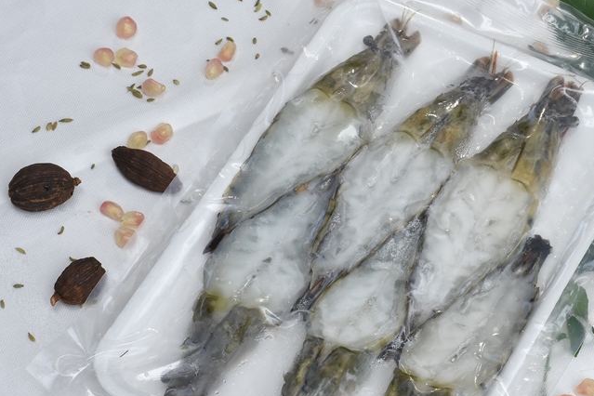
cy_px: 213
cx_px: 432
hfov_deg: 13.6
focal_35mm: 150
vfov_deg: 9.1
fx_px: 2475
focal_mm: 62
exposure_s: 1/100
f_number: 14
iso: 400
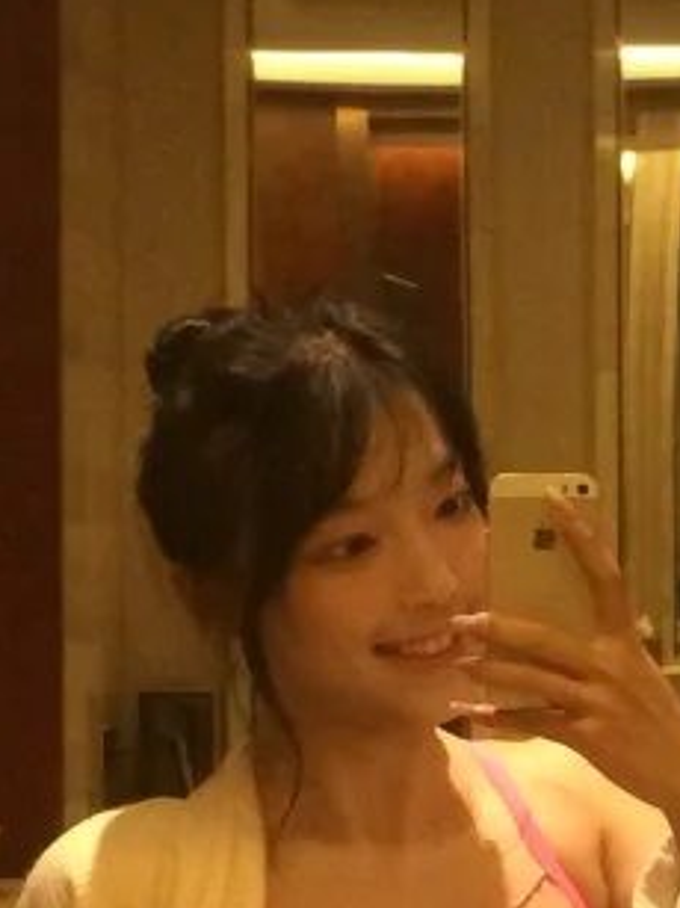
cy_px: 580
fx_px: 3565
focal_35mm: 136
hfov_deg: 10.6
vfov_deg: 14.5
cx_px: 979
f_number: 2.2
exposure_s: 1/33
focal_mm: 4.15
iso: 320
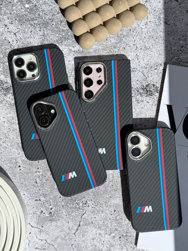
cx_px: 94
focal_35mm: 48
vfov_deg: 39.7
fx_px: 348
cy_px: 126
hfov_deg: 30.3
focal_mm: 6.76
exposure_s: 1/1869
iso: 64
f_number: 1.78
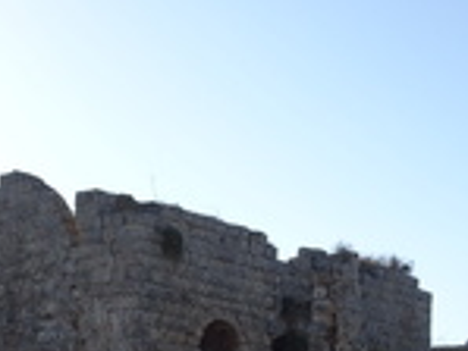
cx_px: 234
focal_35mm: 91
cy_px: 404
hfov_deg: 21.5
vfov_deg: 15.7
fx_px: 1231
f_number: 4
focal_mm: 6.56
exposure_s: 1/640
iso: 80
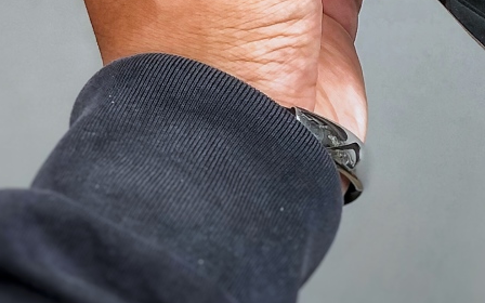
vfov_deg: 6.5
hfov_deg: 10.8
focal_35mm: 194
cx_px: 379
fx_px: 2564
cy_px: -414
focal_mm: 6.6
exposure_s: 1/50
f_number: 2.8
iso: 25
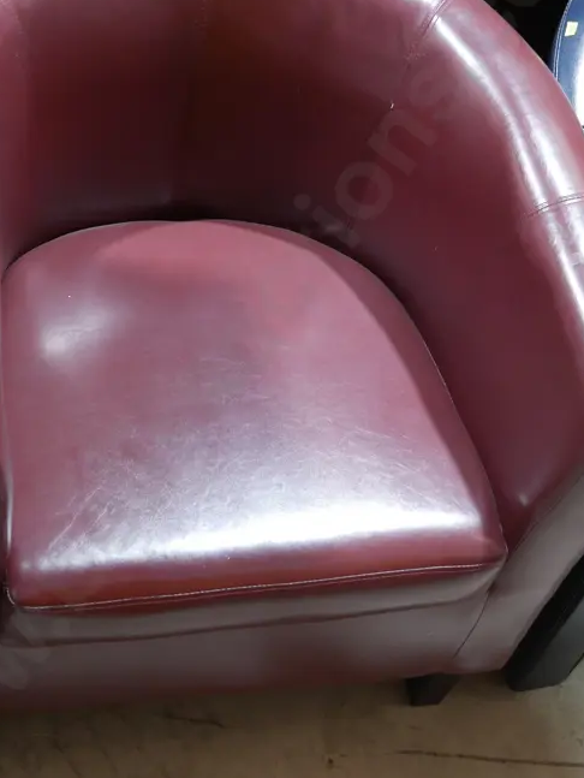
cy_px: 333
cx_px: 255
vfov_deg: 33.7
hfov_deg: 25.7
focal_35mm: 57
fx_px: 1281
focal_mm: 18
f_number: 4
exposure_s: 1/60
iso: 640
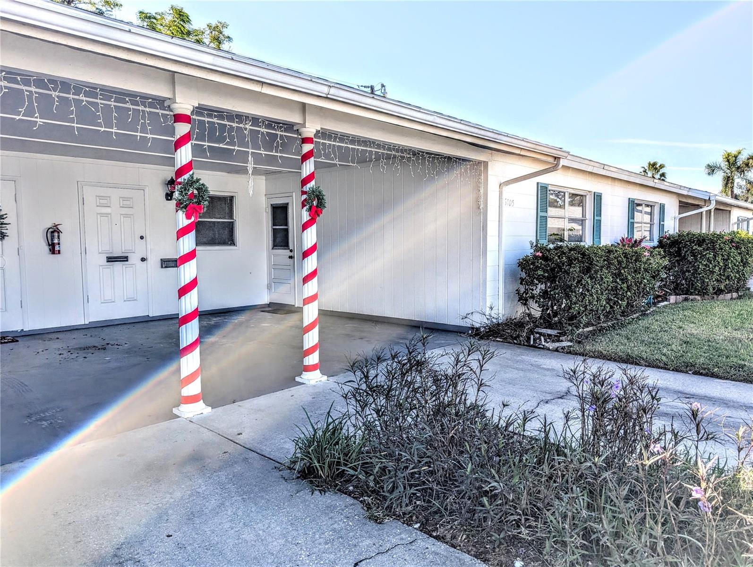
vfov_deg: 56.9
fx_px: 523
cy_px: 284
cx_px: 376
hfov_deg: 71.5
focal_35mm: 24
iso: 22
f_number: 1.68
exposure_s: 1/962
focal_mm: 6.9
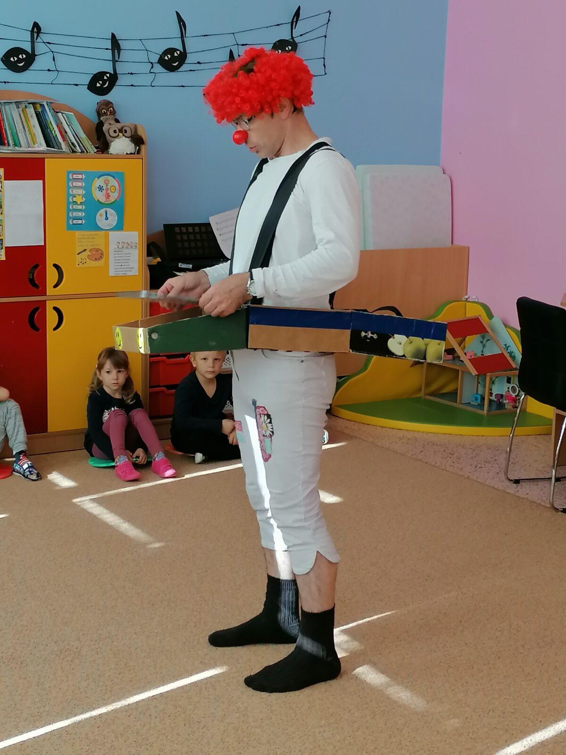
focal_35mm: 64
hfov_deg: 22.9
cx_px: 283
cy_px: 378
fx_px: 1395
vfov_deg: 30.3
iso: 100
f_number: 1.8
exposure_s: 1/60
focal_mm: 4.75
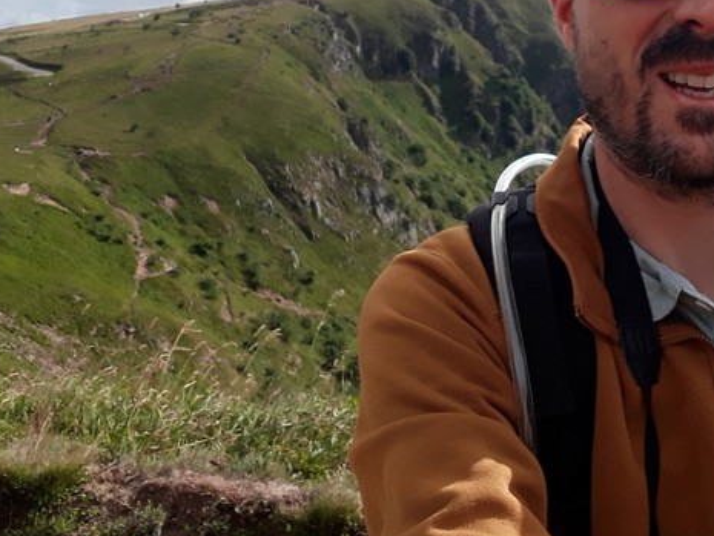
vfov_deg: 28.8
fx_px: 1032
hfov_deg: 37.8
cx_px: 478
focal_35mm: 50
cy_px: 147
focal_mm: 2.91
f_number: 1.9
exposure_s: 1/1563
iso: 50
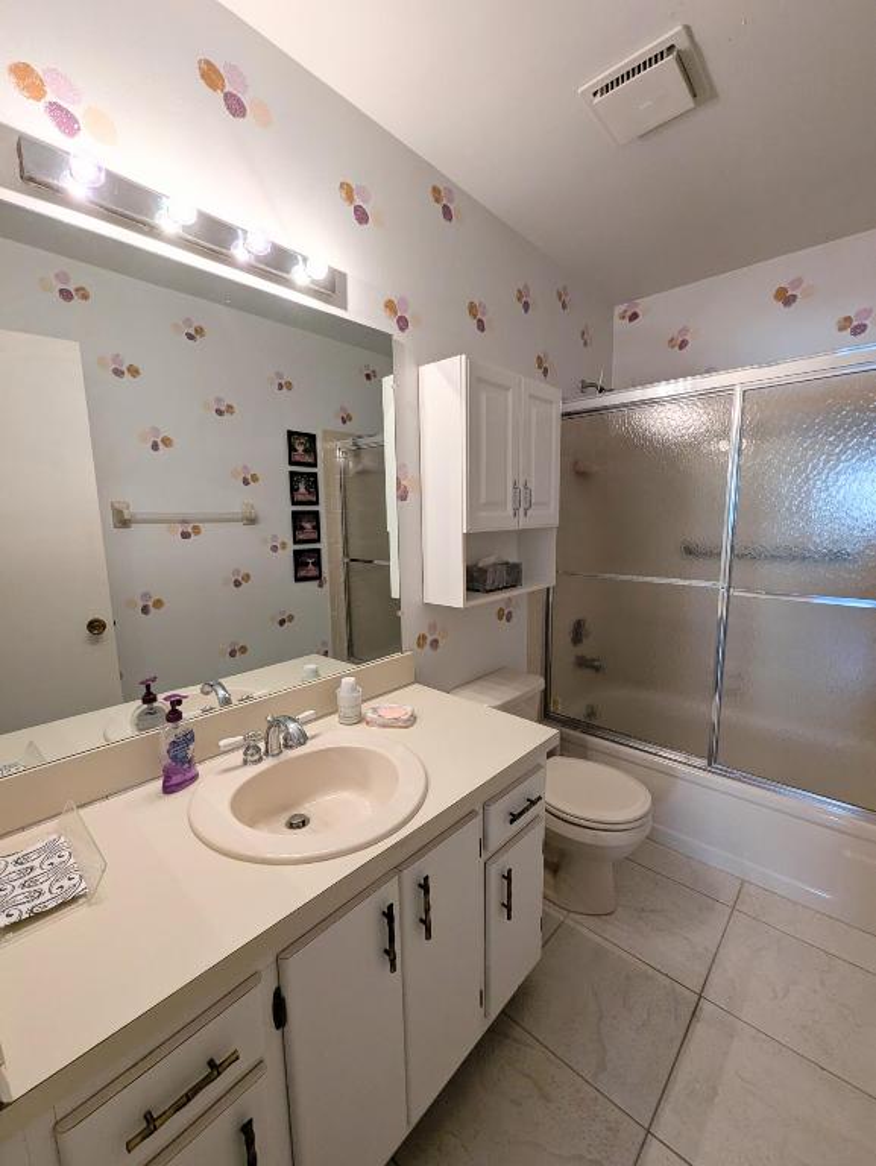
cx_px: 438
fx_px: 438
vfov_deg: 106.1
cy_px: 583
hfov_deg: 90.0
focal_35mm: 13
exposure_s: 1/24
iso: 48
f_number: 2.2
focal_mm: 1.95
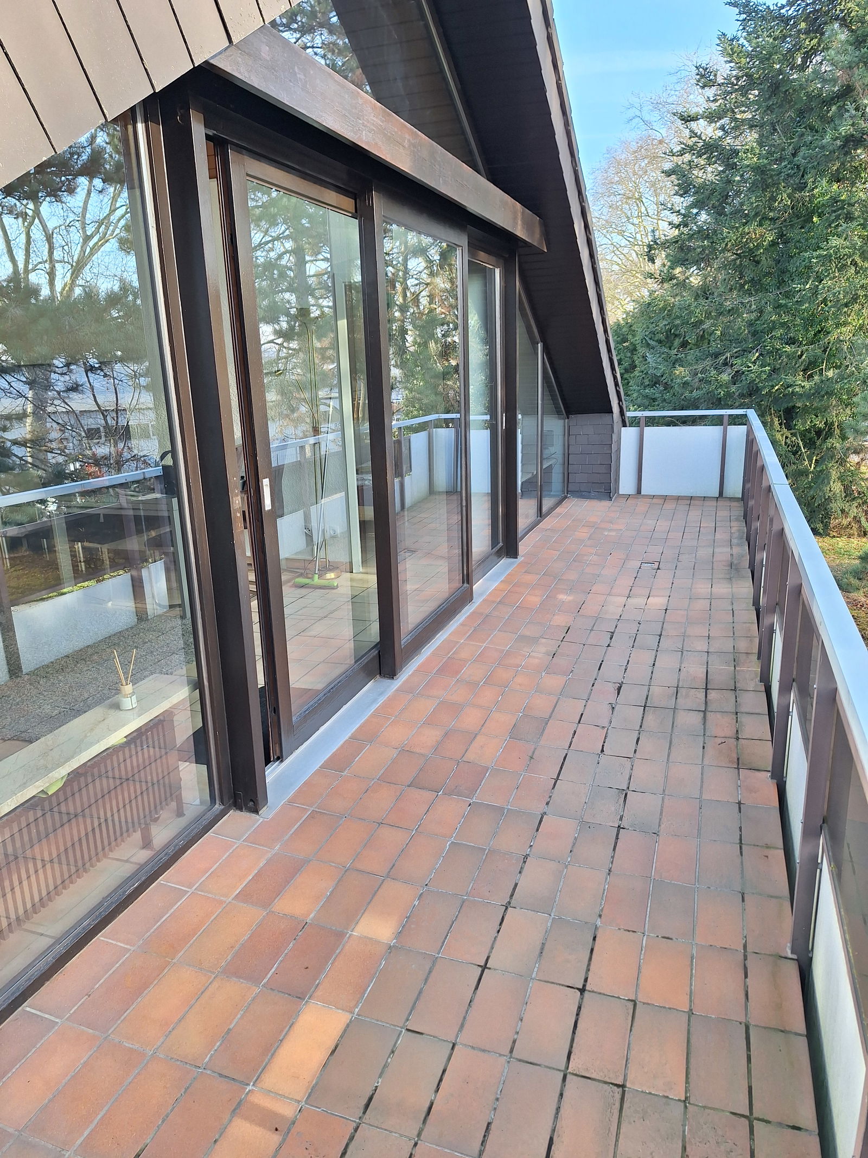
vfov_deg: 73.9
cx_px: 434
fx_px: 769
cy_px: 579
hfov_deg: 58.9
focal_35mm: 23
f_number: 1.8
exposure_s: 1/256
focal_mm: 5.54
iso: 40
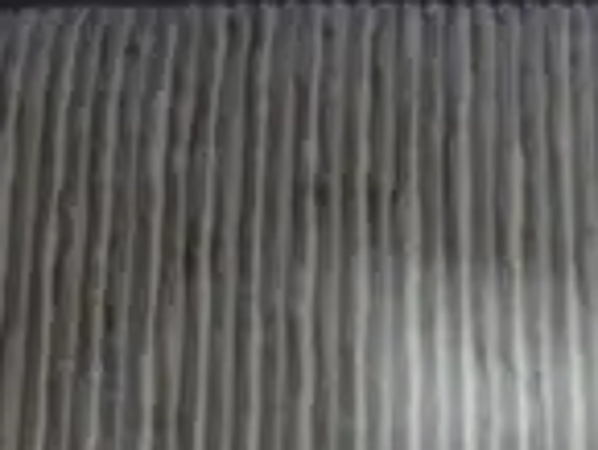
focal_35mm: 354
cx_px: 1097
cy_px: 1447
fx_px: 6121
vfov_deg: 4.0
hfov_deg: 5.5
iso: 1000
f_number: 5.3
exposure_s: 1/60
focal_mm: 25
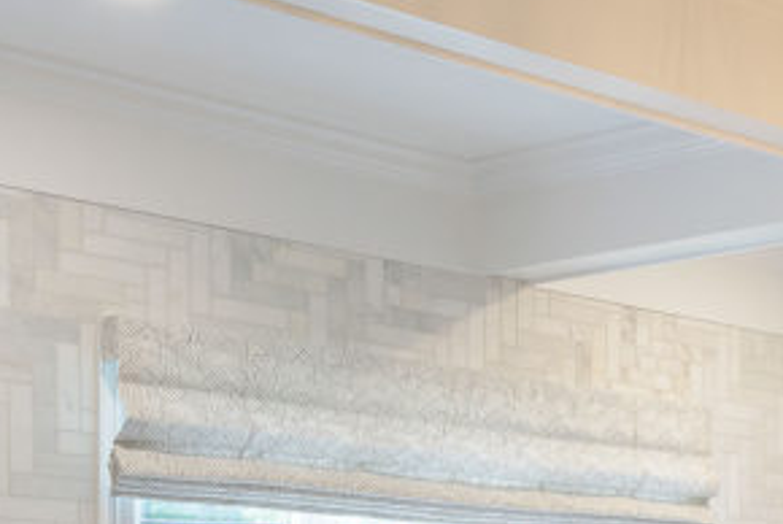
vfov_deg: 14.1
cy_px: 702
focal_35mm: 93
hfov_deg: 19.0
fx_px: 2025
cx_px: 1203
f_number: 16
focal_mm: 30
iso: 100
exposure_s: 1.3
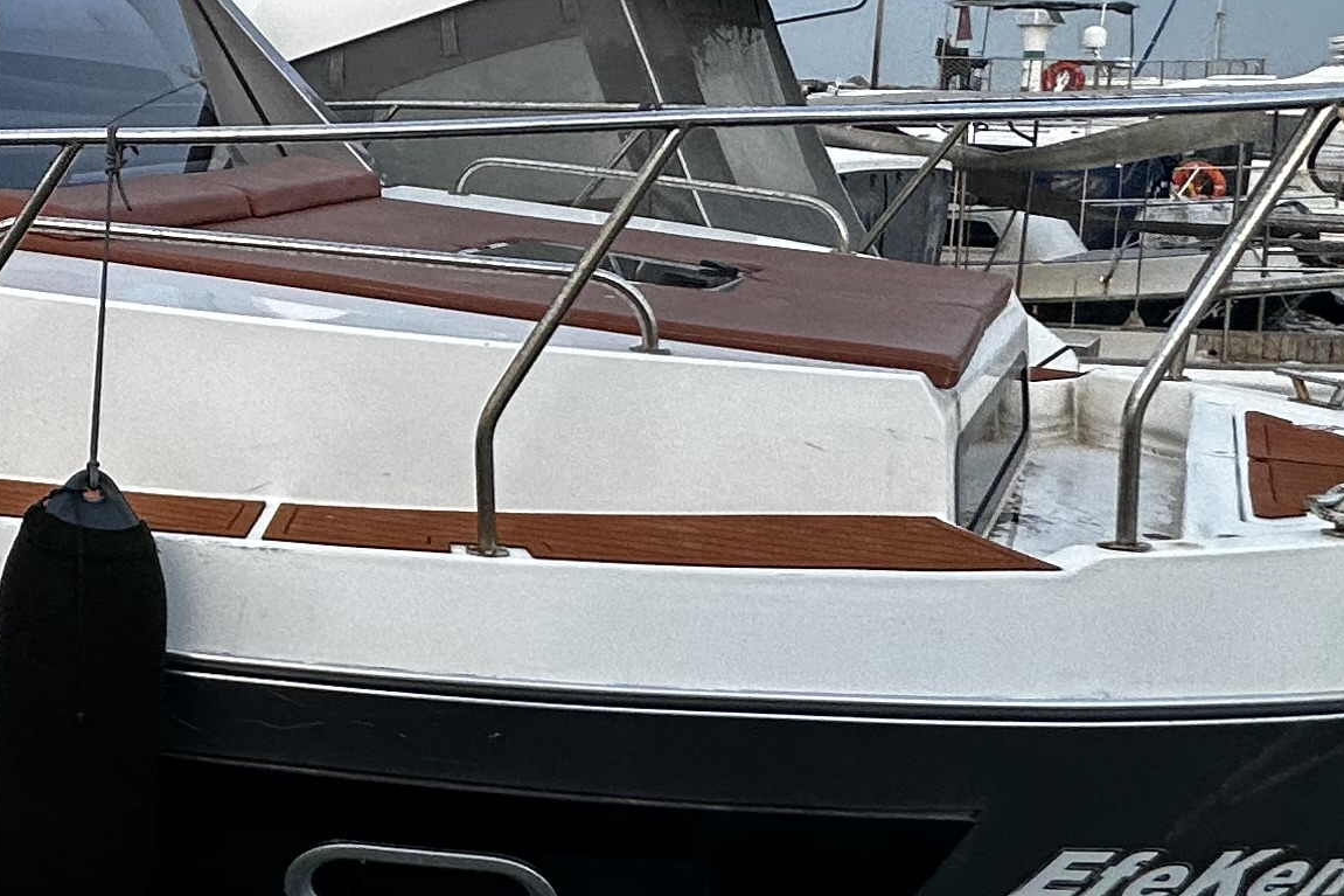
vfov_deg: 26.2
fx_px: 1904
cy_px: 242
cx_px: -64
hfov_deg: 34.6
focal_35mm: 51
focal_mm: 2.22
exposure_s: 1/99
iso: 64
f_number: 2.2
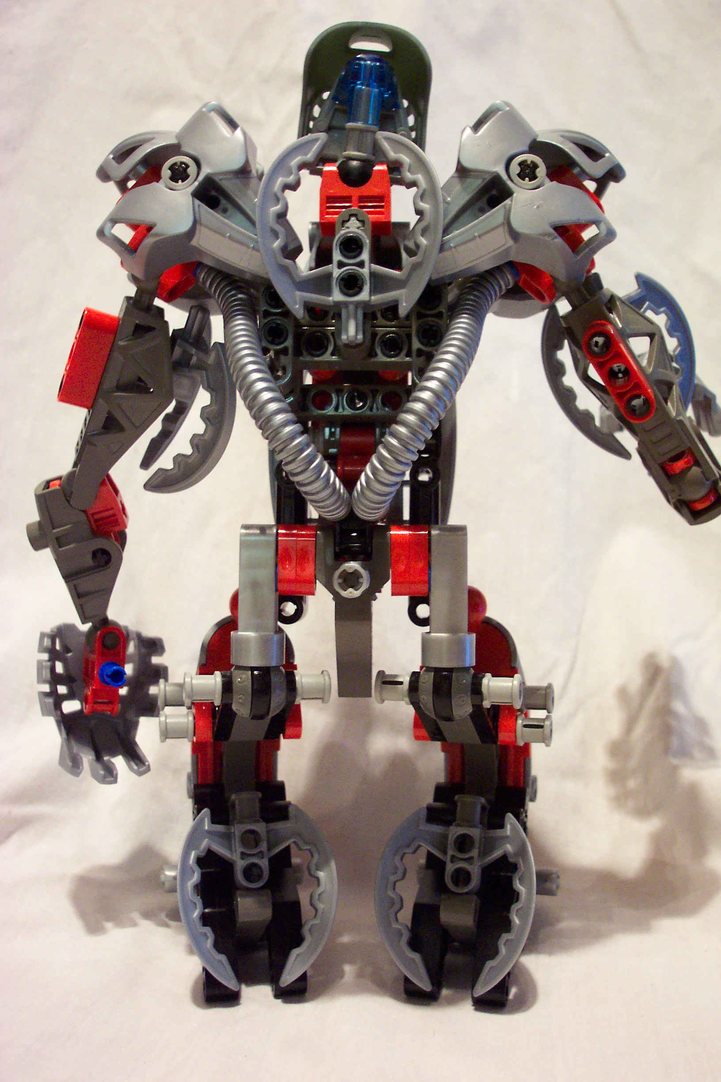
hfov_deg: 37.9
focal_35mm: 35
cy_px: 541
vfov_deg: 54.4
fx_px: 1051
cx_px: 360
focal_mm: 7.5
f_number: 2.8
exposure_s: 1/10
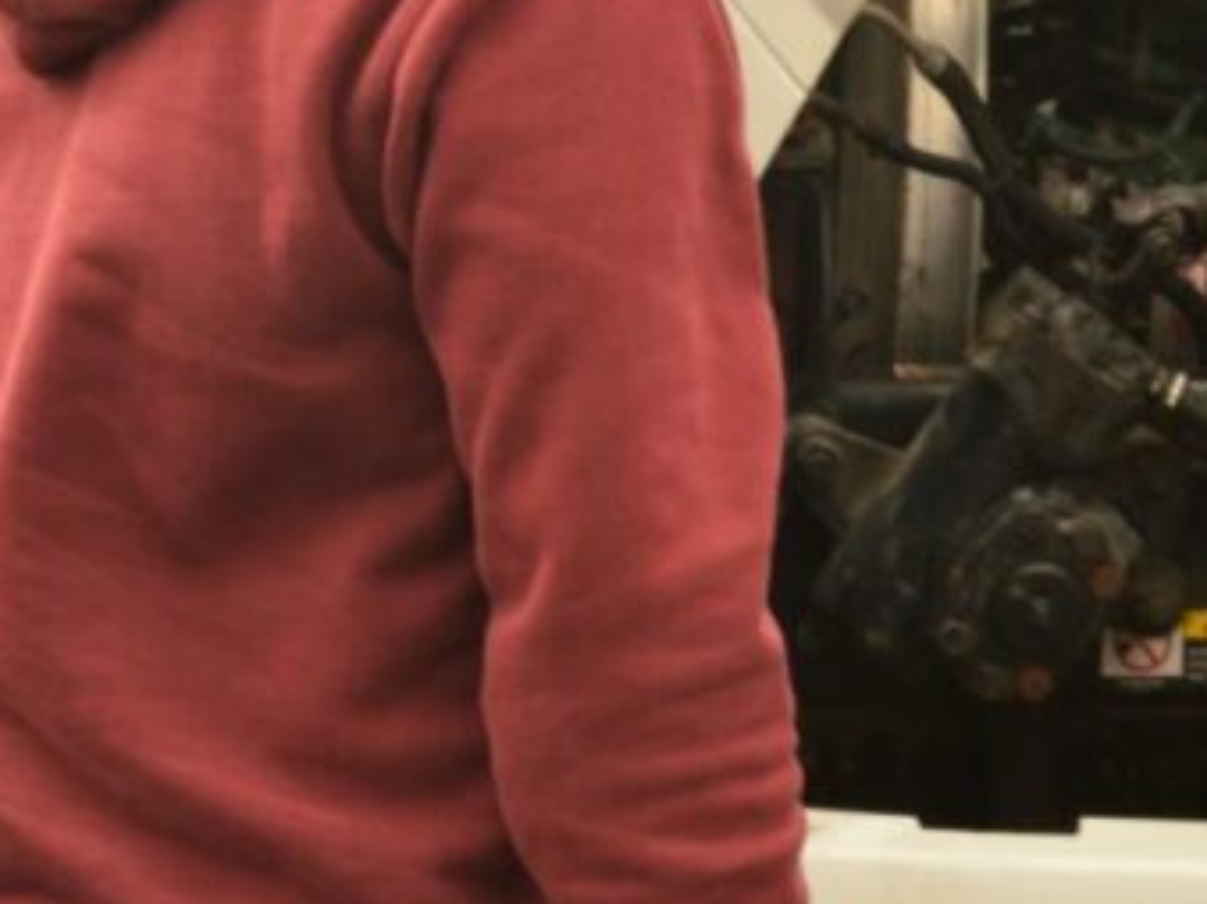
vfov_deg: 10.8
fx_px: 4740
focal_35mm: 136
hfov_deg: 14.3
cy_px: 75
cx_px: 1150
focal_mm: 40
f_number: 16
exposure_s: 1/40
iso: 200
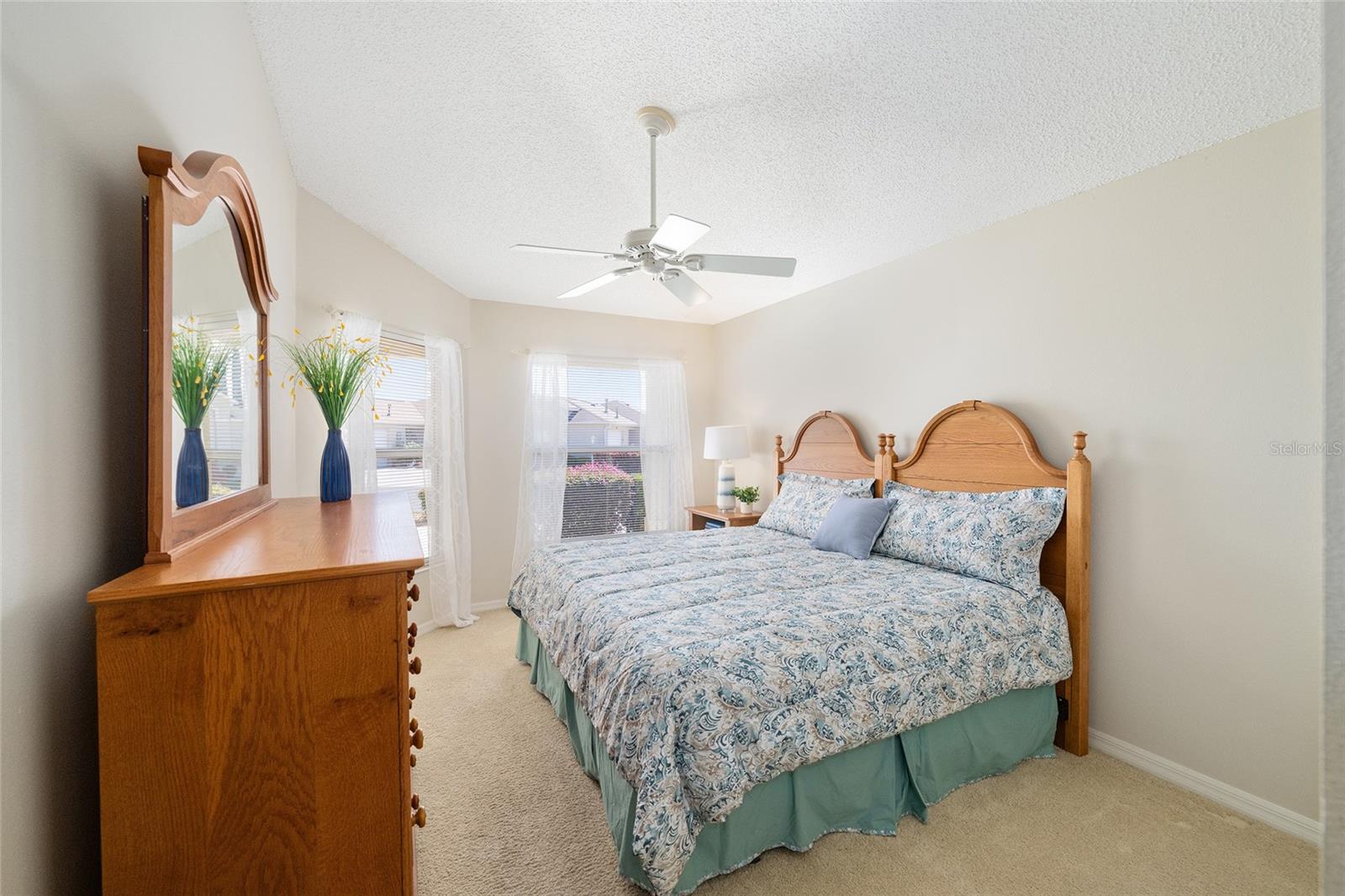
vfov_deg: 81.2
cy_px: 448
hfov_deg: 104.3
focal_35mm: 14
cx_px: 672
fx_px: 523
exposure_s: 1/60
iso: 500
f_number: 8
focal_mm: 14
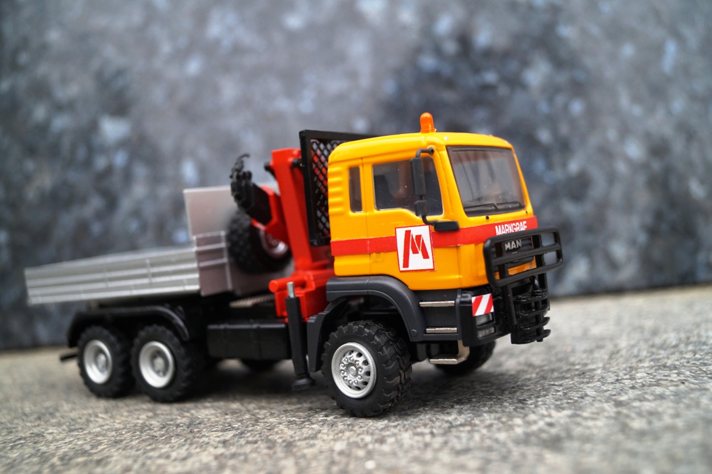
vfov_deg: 34.2
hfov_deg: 49.6
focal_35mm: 39
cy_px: 237
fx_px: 771
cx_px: 356
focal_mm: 26
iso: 400
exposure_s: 1/160
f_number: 4
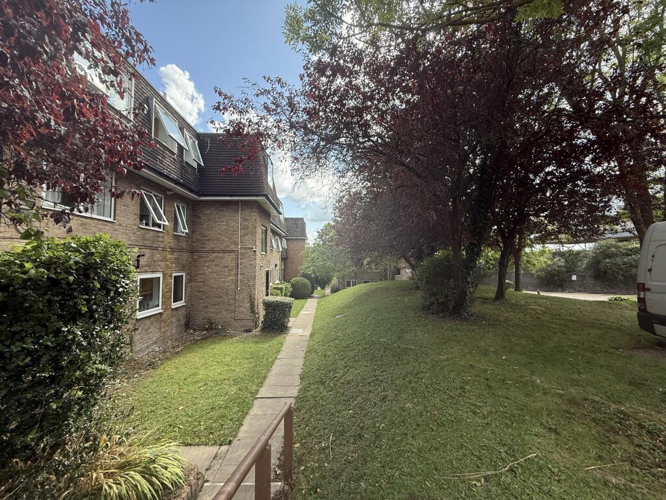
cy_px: 250
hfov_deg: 102.1
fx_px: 269
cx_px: 333
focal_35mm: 14
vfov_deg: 85.7
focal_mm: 2.22
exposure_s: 1/510
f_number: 2.2
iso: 64
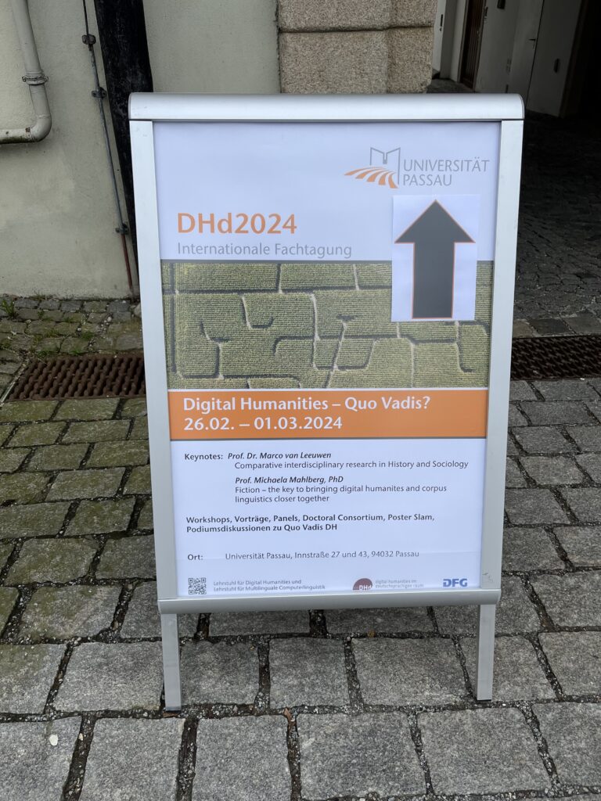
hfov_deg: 53.1
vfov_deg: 67.3
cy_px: 400
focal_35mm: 26
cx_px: 300
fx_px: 602
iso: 50
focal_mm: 5.1
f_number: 1.6
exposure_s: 1/2571
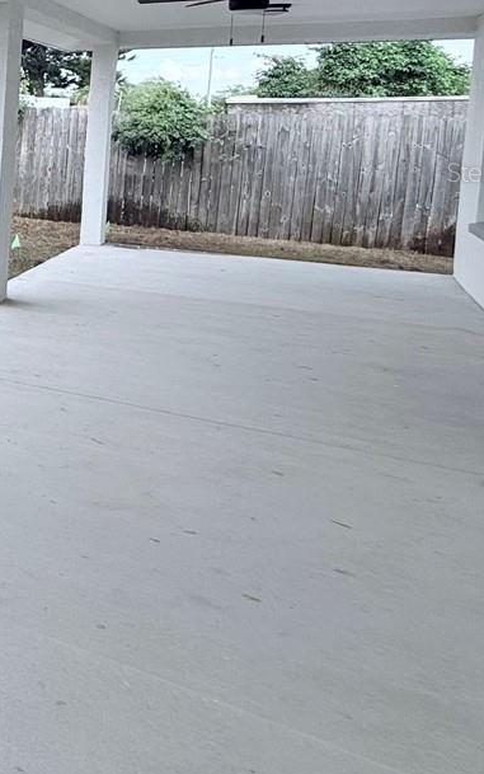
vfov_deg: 48.0
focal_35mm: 39
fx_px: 823
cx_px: -450
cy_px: 172
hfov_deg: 20.0
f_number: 2.2
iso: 50
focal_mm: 2.22
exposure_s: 1/1464
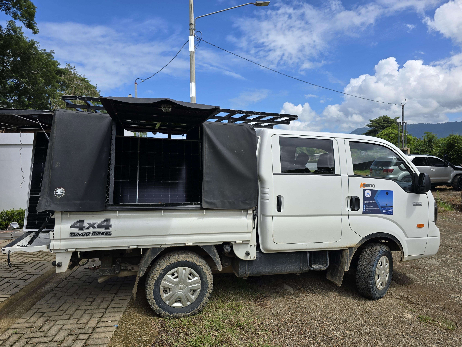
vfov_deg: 58.9
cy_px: 174
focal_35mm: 23
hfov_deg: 73.9
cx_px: 231
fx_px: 307
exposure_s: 1/852
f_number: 1.7
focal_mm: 6.3
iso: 12
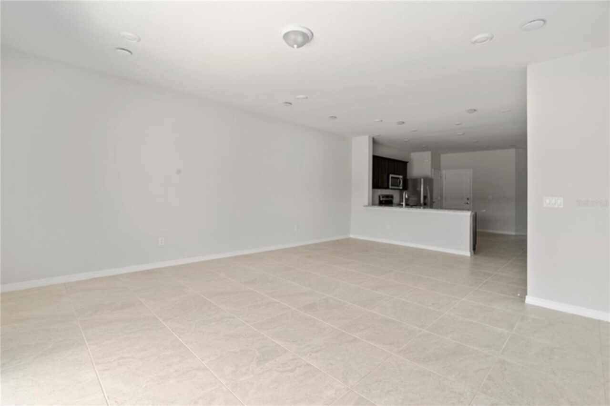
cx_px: 305
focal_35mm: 16
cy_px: 203
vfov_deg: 73.7
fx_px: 271
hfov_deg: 96.8
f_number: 9
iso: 100
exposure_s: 1/8
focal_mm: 16
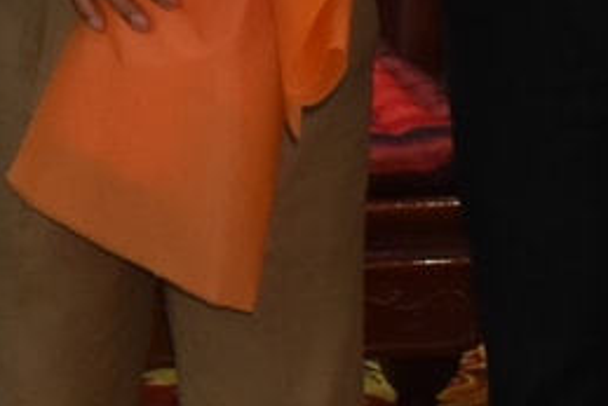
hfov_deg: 9.0
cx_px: -357
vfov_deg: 6.0
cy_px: -552
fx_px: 3751
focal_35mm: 222
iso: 800
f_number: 3.5
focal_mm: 20
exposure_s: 1/160
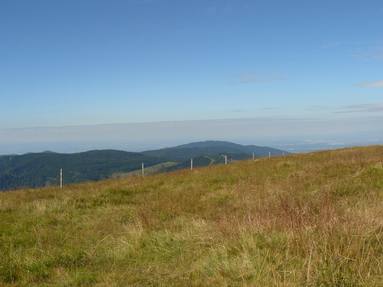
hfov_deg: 49.0
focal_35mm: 38
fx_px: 421
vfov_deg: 37.7
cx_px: 196
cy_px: 147
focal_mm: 6.1
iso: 100
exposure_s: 1/400
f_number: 6.3
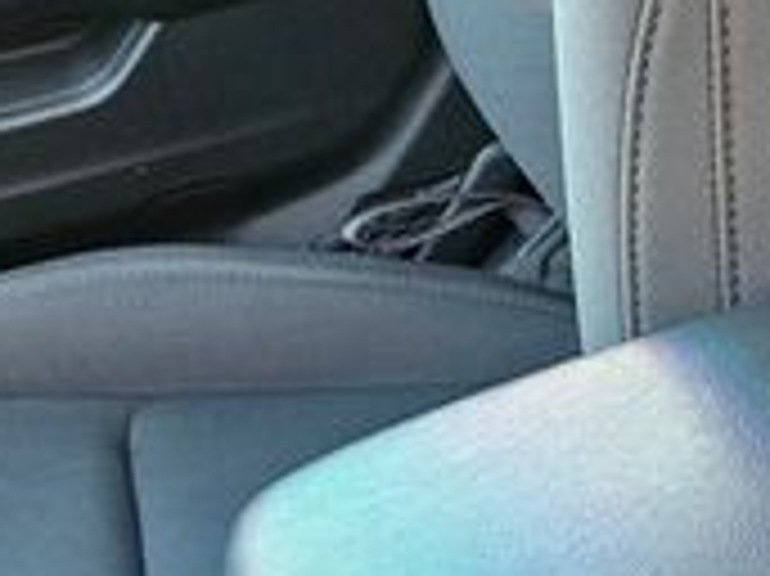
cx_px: 1198
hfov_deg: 19.5
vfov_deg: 16.8
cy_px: 558
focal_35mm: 86
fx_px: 1912
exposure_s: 1/24
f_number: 1.7
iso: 640
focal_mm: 6.3
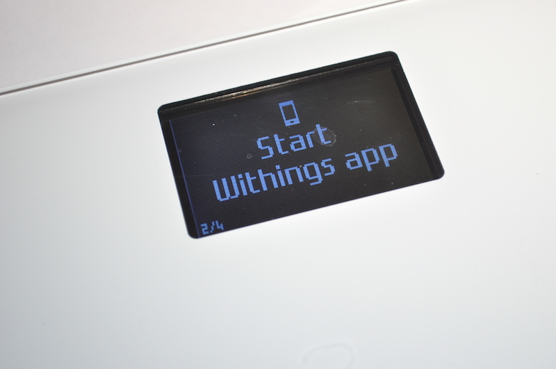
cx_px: 278
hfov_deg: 24.7
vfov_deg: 16.5
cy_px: 184
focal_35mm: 82
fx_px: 1272
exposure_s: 1/60
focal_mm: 55
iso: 800
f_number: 5.6
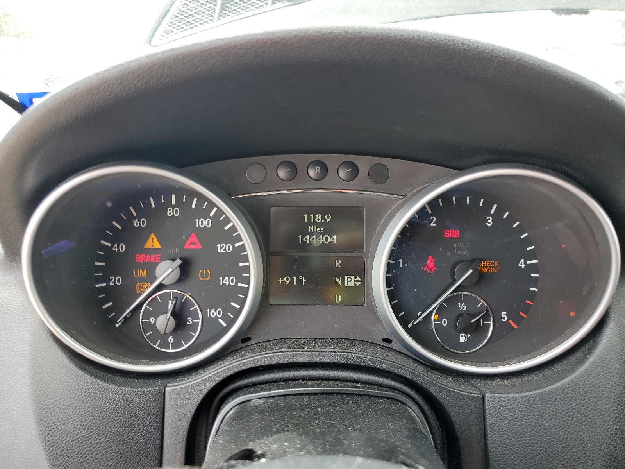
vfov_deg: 53.1
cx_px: 312
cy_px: 234
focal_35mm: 26
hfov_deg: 67.3
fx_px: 469
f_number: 1.5
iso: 53
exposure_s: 1/120
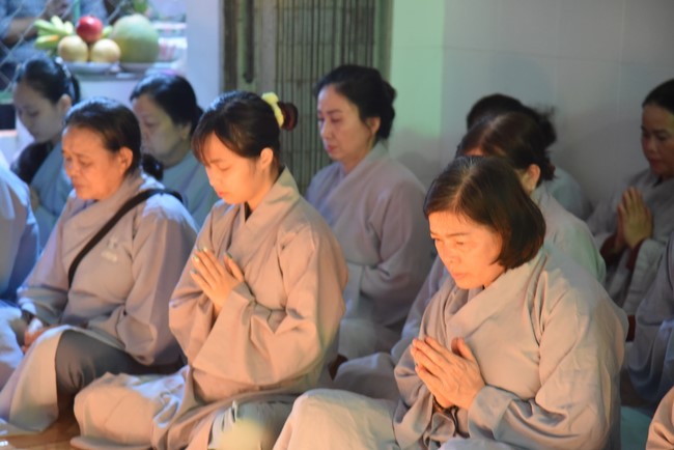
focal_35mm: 120
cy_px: 225
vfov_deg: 11.4
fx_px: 2248
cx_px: 337
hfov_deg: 17.1
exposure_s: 1/30
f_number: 4
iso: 6400
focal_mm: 120
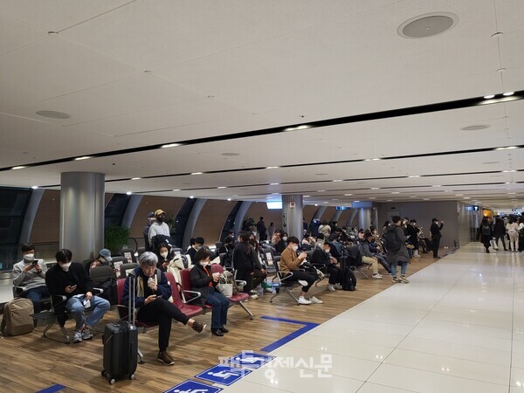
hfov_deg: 67.3
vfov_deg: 53.1
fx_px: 394
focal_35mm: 26
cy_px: 196
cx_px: 262
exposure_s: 1/119
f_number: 1.8
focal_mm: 4.25
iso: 200
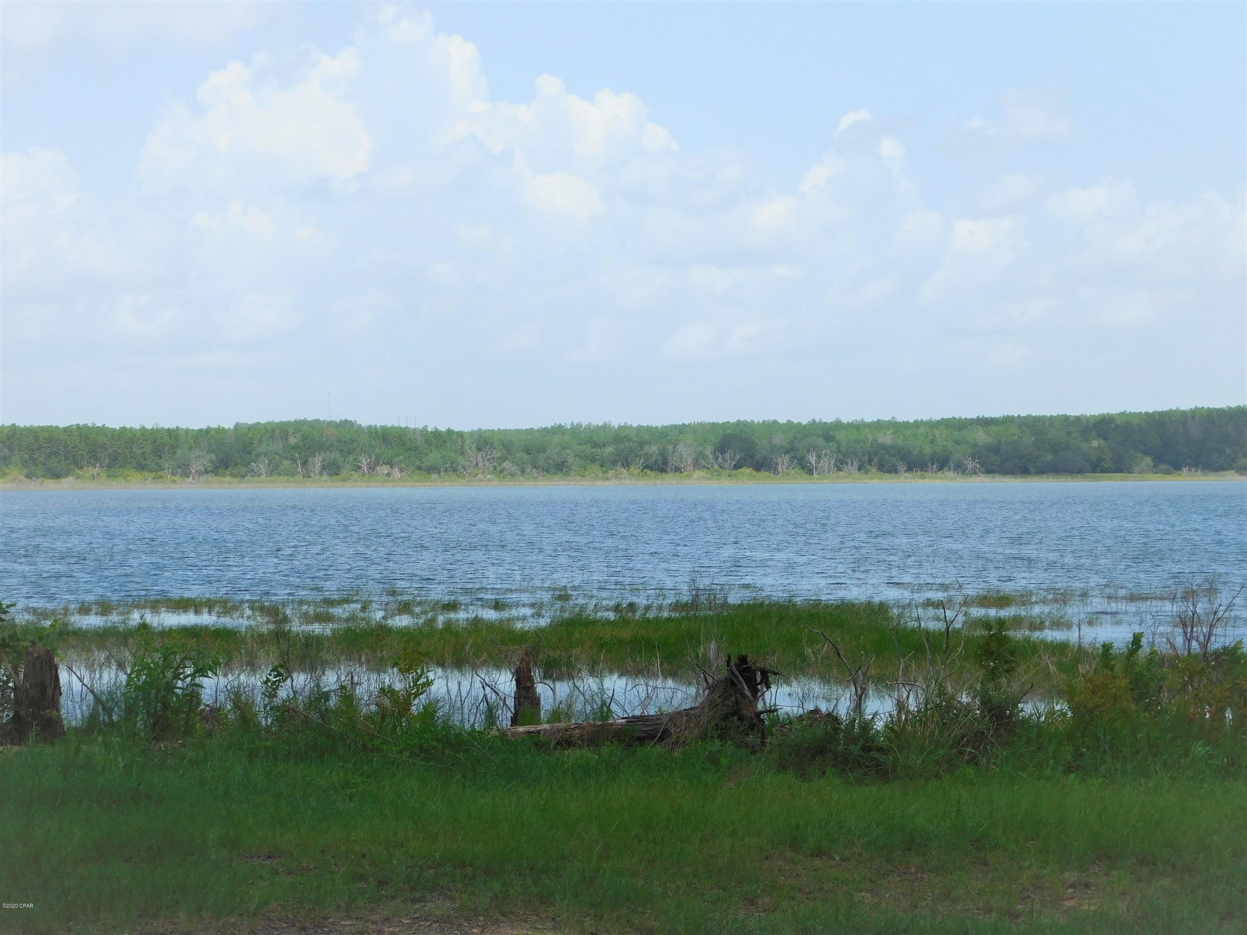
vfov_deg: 18.4
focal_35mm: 80
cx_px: 624
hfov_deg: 24.4
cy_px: 468
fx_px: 2882
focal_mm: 14.2
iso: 125
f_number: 4.4
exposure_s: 1/1000
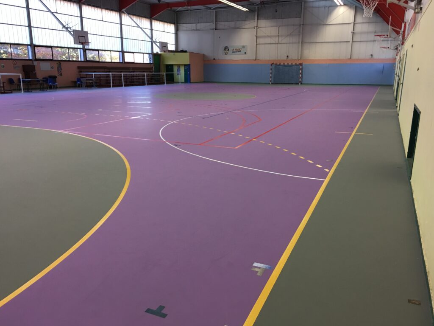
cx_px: 217
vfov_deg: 48.2
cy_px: 163
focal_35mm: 29
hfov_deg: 61.7
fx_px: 364
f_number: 2.2
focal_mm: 4.15
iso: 50
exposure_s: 1/33
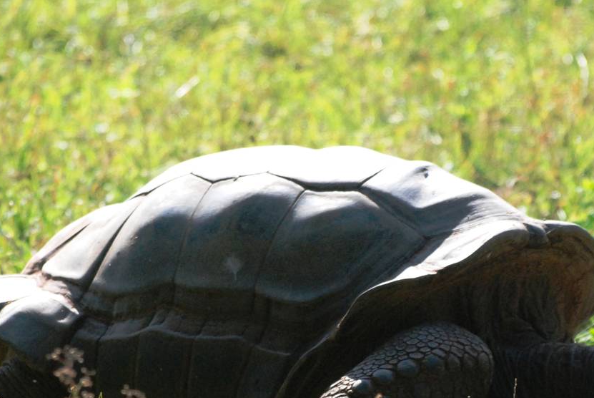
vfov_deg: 2.4
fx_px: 9298
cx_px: 369
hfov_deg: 3.7
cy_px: 291
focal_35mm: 563
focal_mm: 195
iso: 1000
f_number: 5
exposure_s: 1/1600
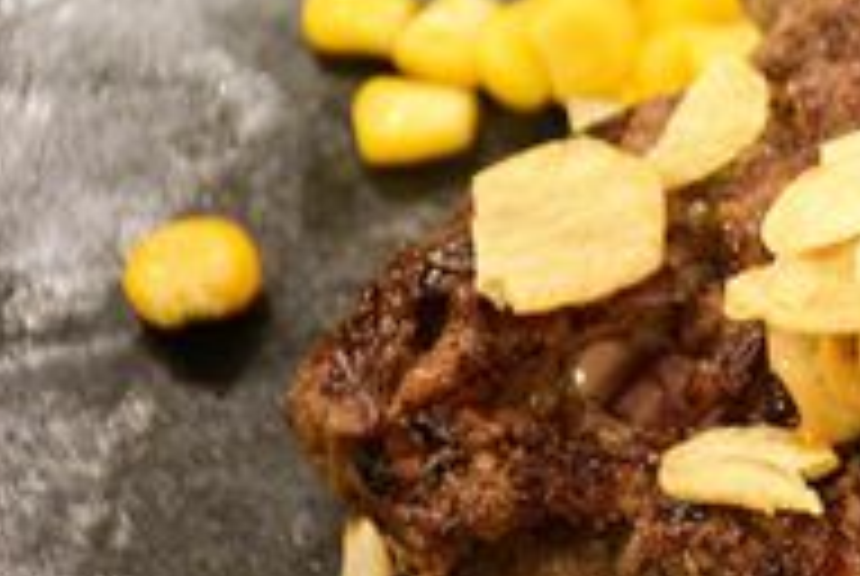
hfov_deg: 7.8
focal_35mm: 259
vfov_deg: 5.3
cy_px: 423
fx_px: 6197
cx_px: 1099
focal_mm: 66
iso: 6400
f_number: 5.6
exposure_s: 1/40
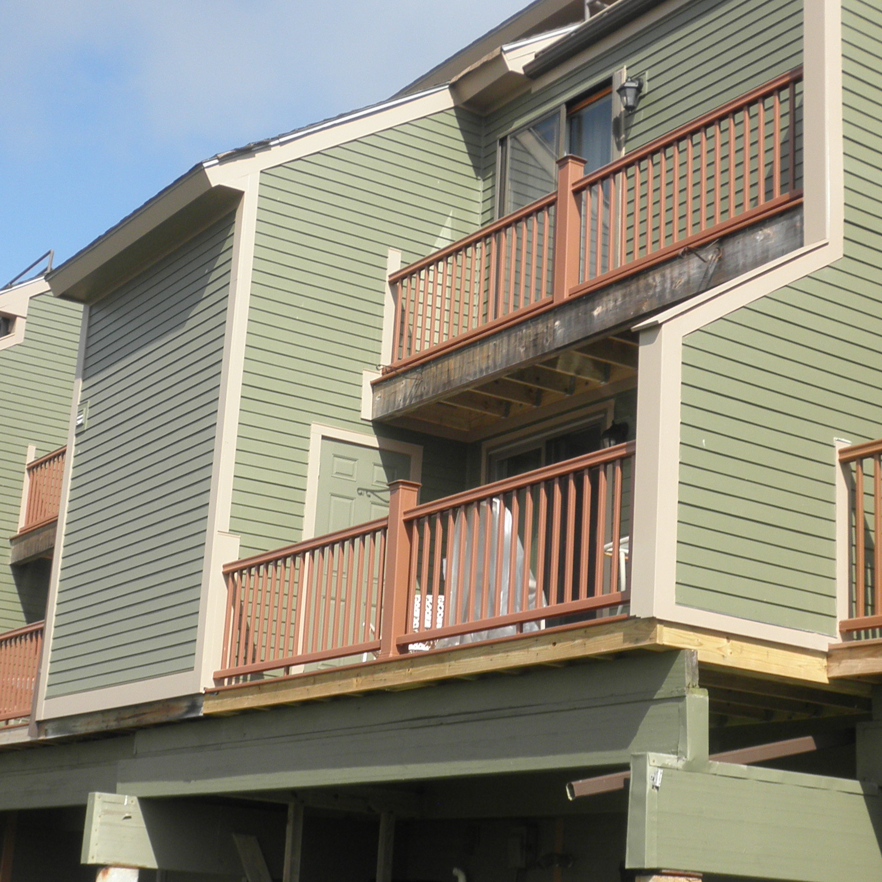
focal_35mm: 61
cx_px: 418
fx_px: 1758
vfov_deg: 28.2
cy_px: 443
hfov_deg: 28.2
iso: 64
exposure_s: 1/80
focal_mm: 6.1
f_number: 9.1
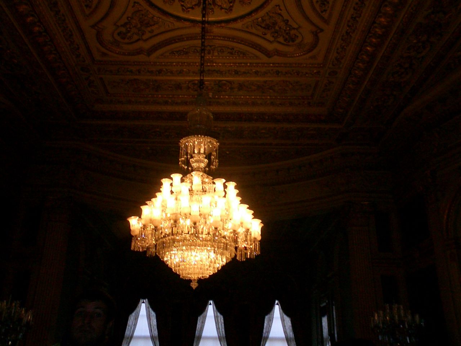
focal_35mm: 37
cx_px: 230
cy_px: 173
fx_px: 493
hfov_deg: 50.1
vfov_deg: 38.7
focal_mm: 5.6
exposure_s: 1/40
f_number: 3.5
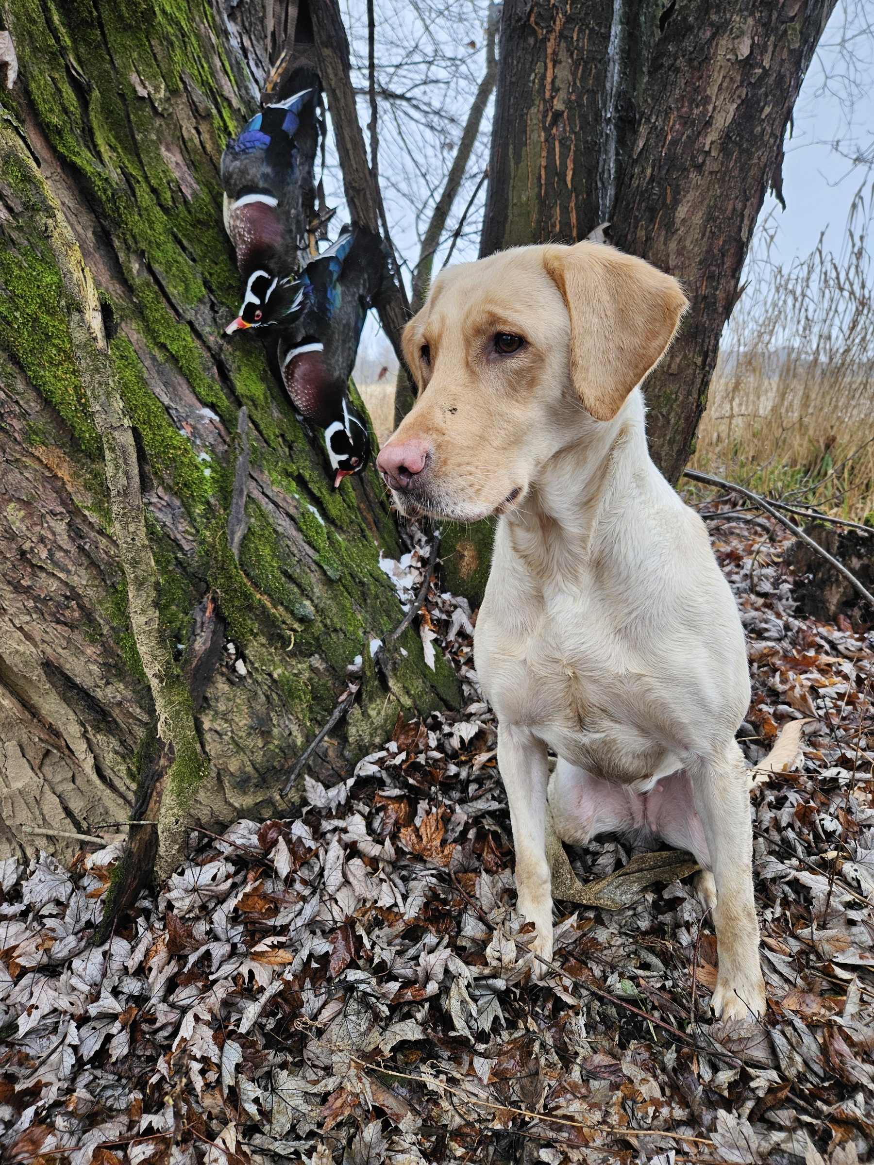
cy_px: 582
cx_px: 437
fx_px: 774
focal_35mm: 23
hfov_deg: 58.9
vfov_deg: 73.9
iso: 100
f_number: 1.8
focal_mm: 5.4
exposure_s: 1/182
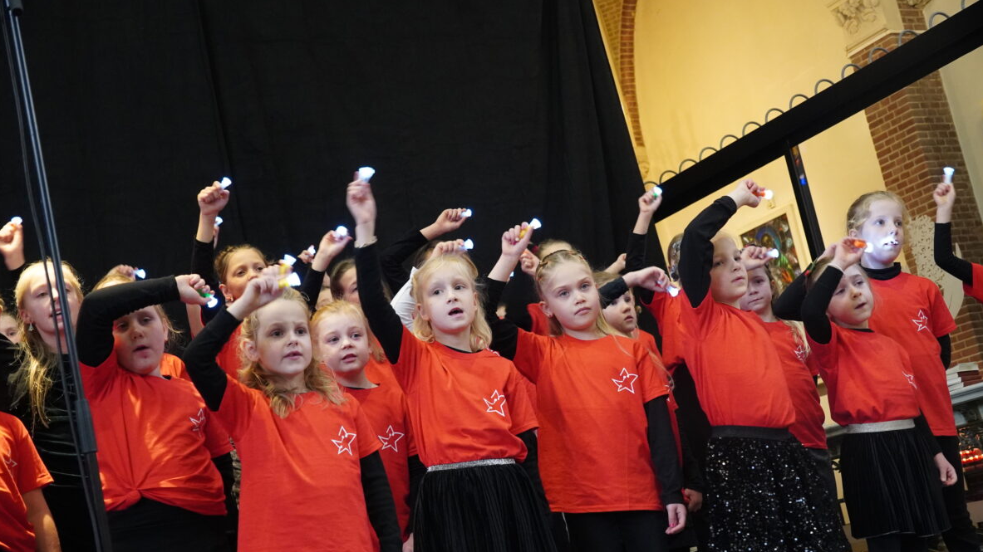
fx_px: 1329
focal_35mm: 51
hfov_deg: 40.6
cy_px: 301
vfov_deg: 23.5
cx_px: 496
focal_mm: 32
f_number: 4
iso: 3200
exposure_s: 1/60
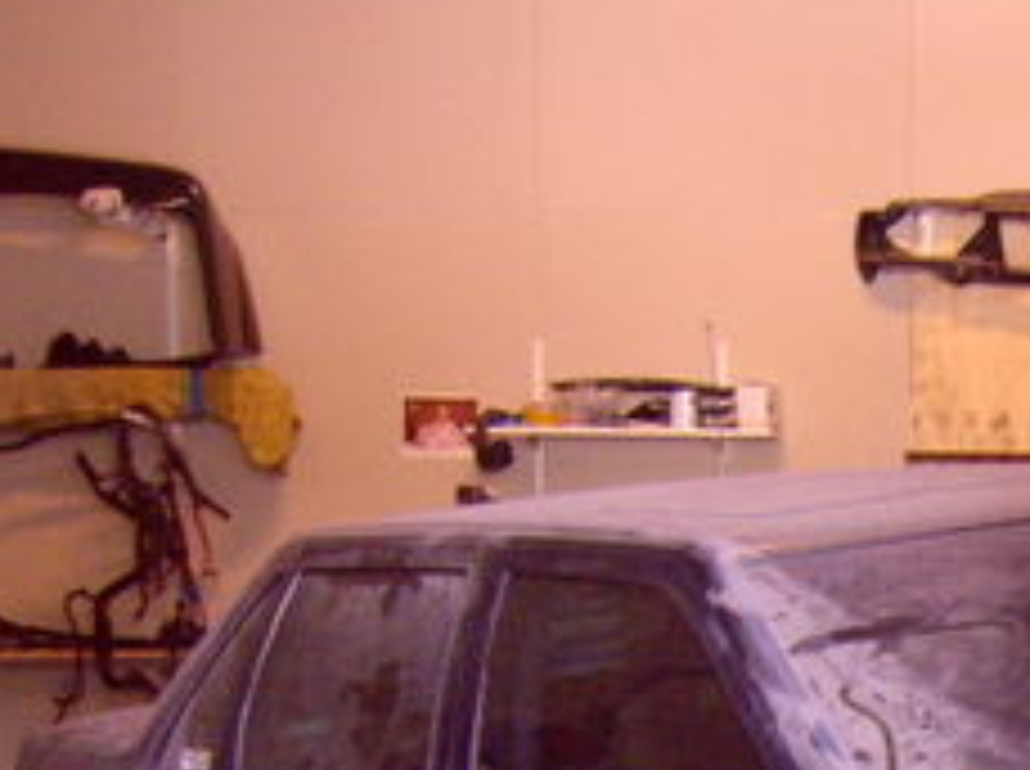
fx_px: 2911
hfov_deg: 19.1
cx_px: 1174
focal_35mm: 98
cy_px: 982
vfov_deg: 14.5
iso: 282
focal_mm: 5.95
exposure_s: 1/30
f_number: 2.8
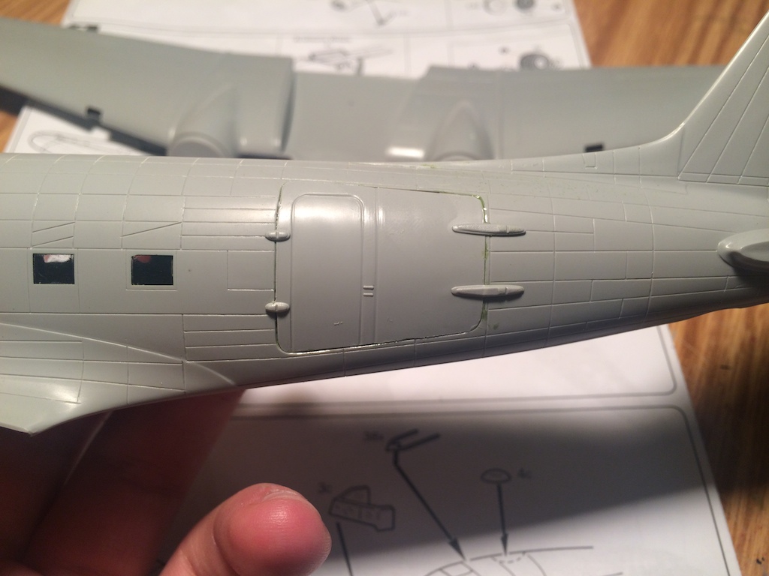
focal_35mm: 30
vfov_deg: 46.8
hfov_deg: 60.0
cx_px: 384
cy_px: 288
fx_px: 666
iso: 40
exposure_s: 1/60
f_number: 2.2
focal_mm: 4.12
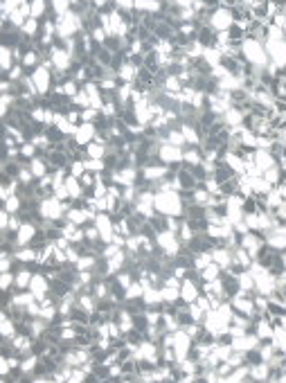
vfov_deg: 3.7
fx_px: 5920
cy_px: -63
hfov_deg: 2.7
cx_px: 703
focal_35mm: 536
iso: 320
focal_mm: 25
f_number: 4.7
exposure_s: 1/125
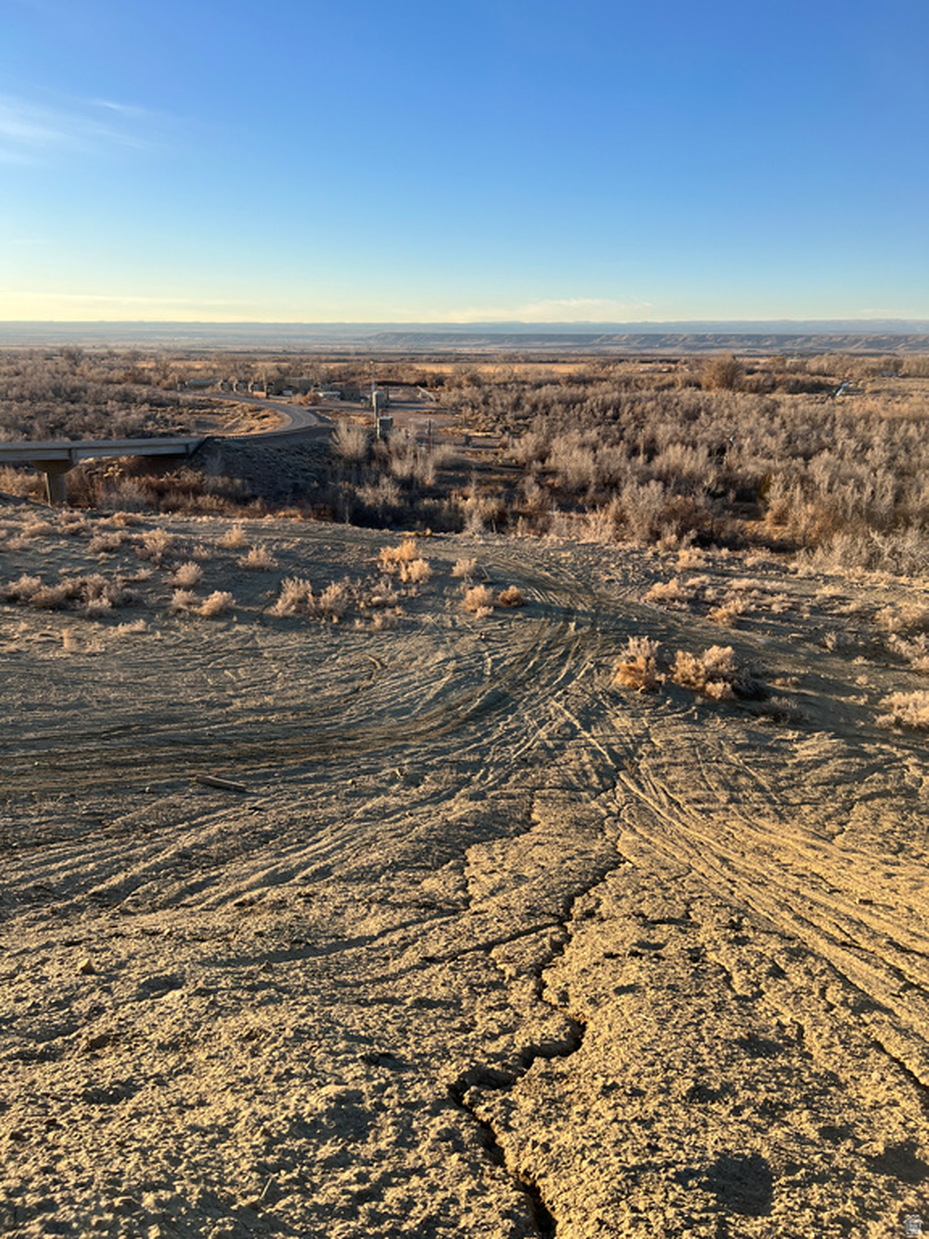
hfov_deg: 53.1
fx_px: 930
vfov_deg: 67.3
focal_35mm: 26
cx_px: 464
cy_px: 620
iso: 50
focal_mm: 5.7
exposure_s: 1/1724
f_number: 1.5
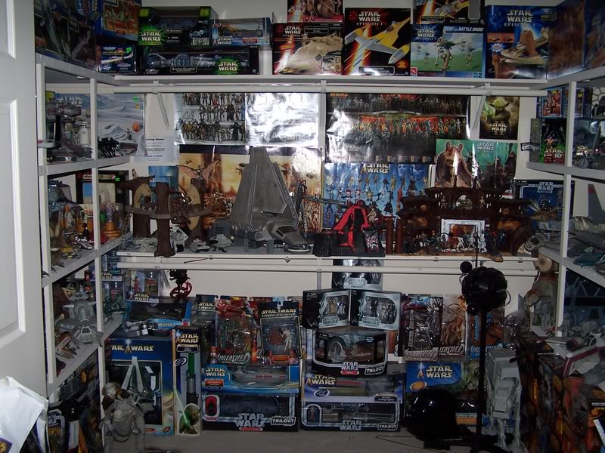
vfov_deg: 36.0
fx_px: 699
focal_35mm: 40
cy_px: 226
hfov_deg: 46.8
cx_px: 302
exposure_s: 1/60
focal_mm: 6.7
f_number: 2.8
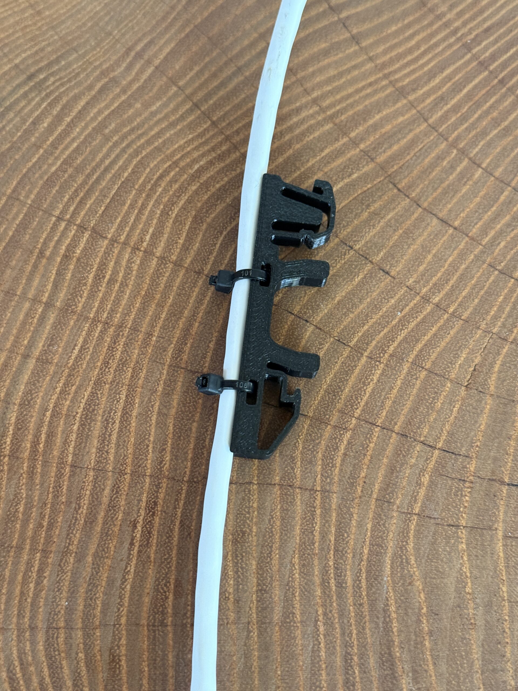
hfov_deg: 30.3
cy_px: 346
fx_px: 958
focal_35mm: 48
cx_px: 259
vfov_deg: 39.7
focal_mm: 6.76
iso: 250
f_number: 1.78
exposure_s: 1/54
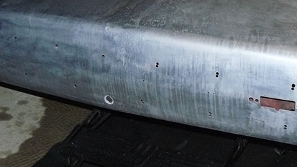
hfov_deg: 31.9
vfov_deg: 18.1
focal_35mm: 66
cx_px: 166
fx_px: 520
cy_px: 40
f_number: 2.8
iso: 400
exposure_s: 1/80
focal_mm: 6
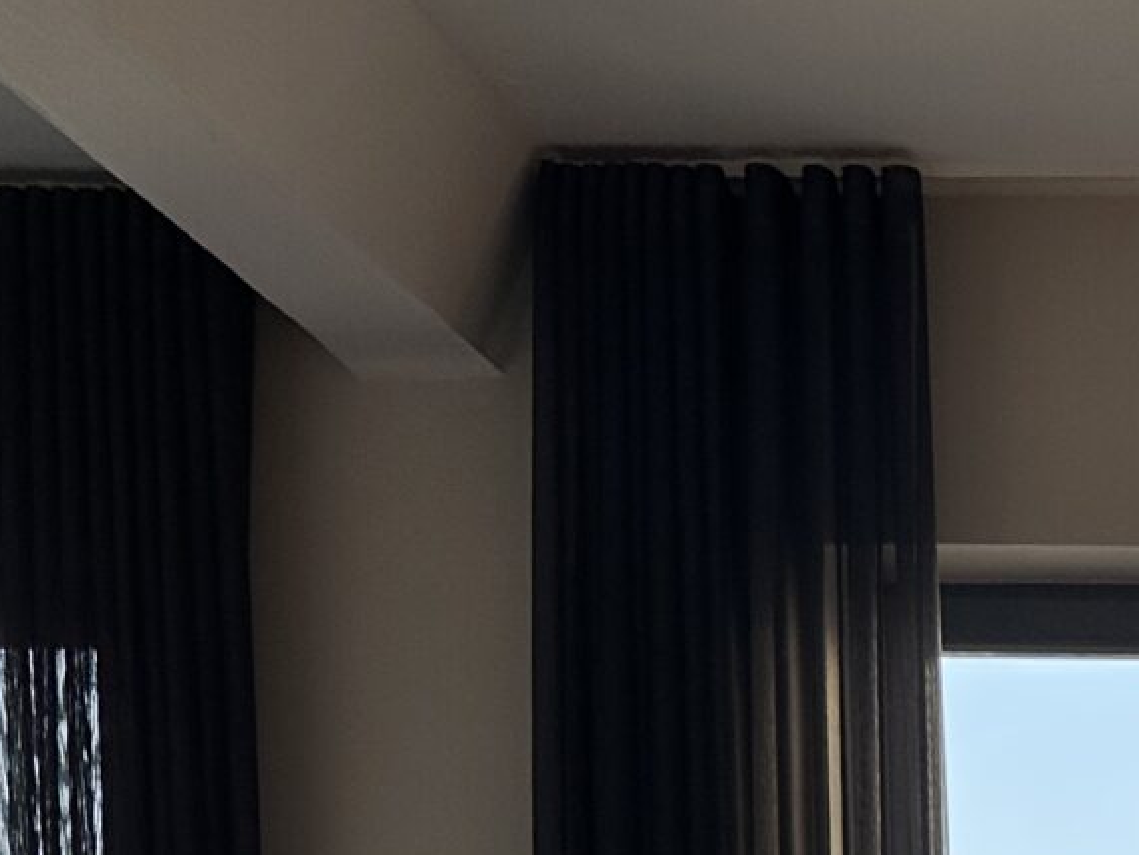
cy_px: 1801
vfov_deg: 12.1
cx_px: 1701
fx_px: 3522
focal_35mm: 107
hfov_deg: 16.7
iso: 80
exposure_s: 1/396
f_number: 1.78
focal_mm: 6.86
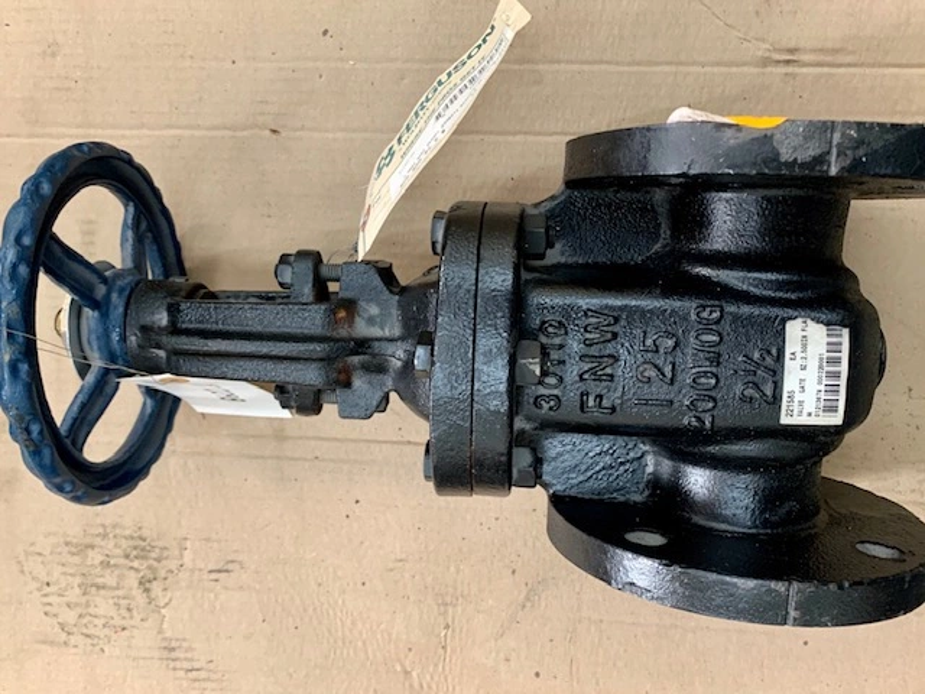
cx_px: 462
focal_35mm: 26
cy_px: 347
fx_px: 695
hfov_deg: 67.3
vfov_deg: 53.1
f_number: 1.8
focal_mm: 4.25
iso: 160
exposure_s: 1/41
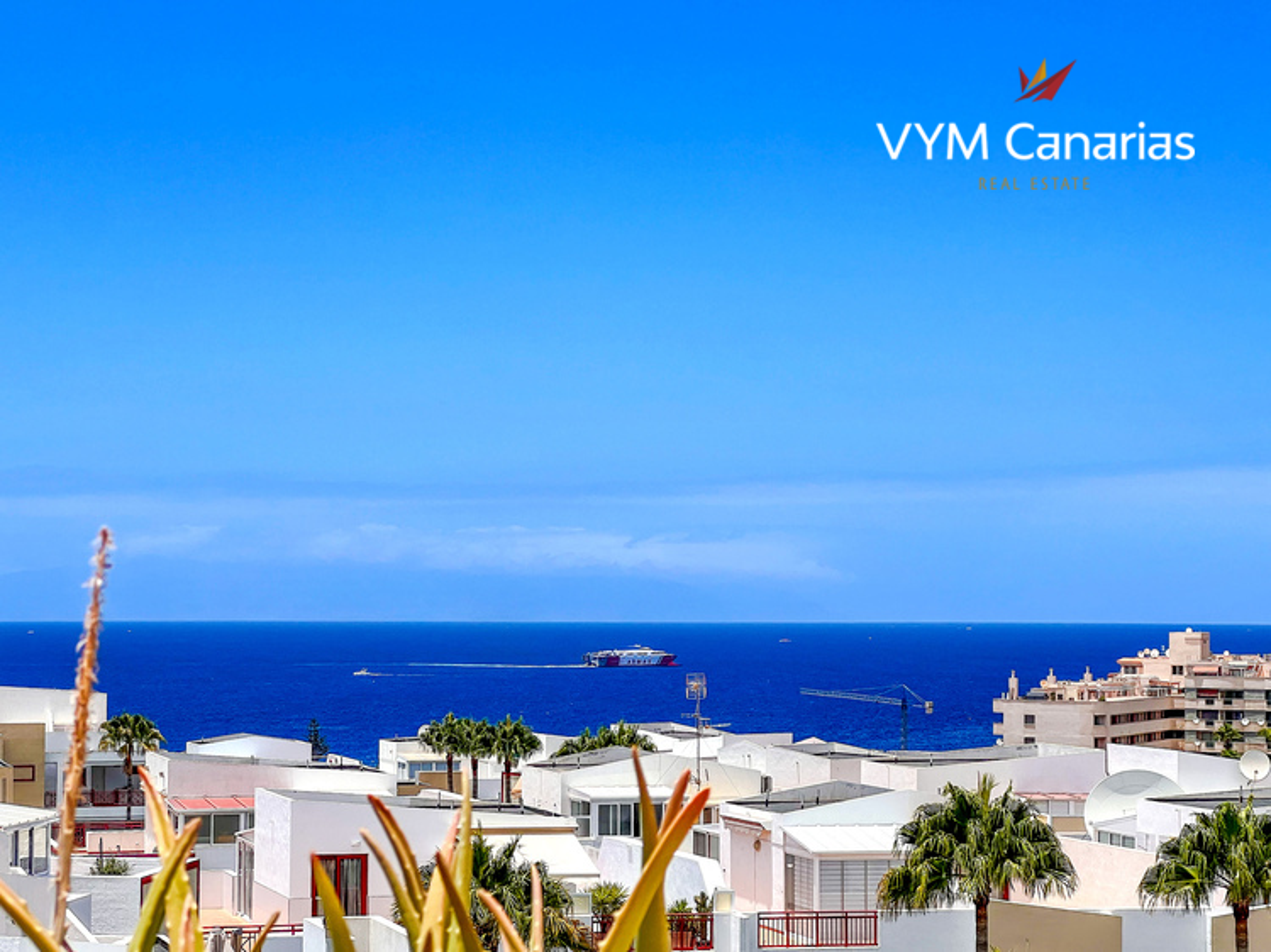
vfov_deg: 19.1
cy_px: 476
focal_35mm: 77
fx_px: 2826
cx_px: 636
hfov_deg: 25.3
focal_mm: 9
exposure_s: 1/1400
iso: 32
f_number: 2.8
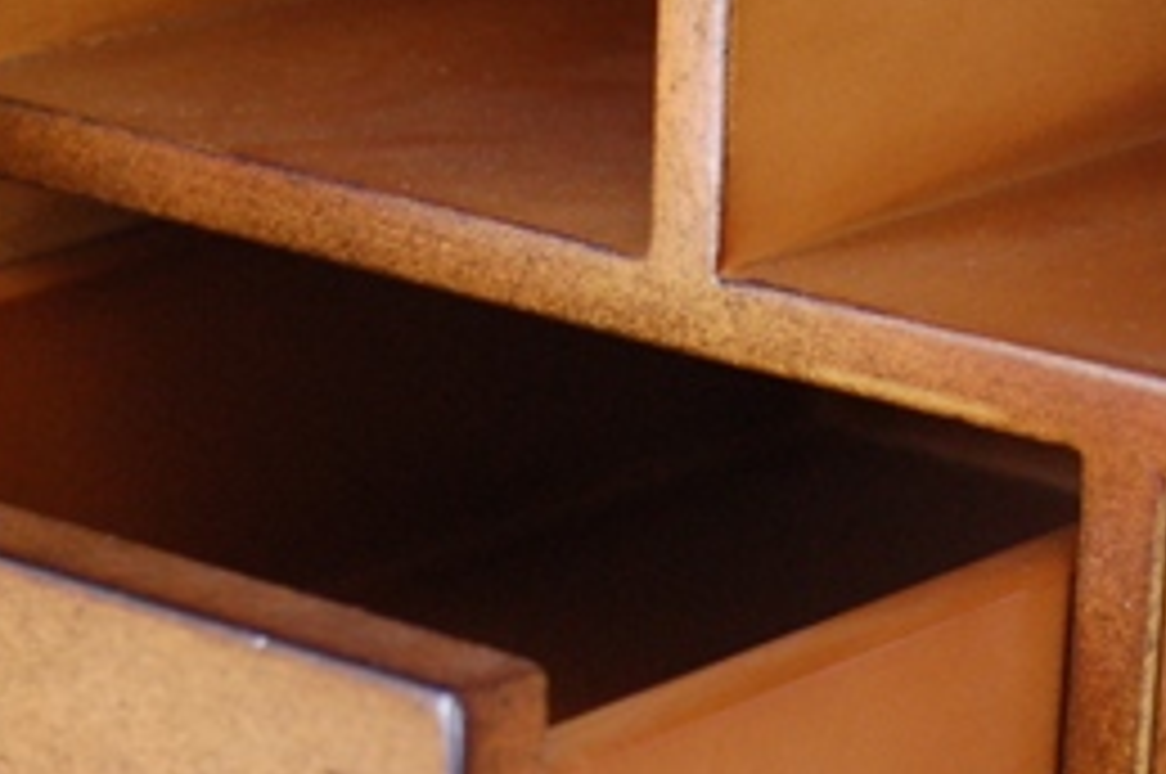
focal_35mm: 167
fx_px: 5402
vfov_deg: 8.1
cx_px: 594
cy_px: 954
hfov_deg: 12.3
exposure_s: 1/30
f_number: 4.5
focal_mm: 32
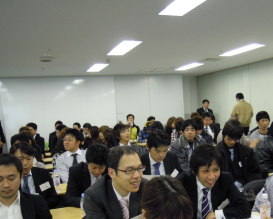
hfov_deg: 44.4
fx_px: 331
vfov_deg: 36.2
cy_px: 146
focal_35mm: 41
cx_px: 171
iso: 200
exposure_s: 1/30
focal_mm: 5
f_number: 2.7
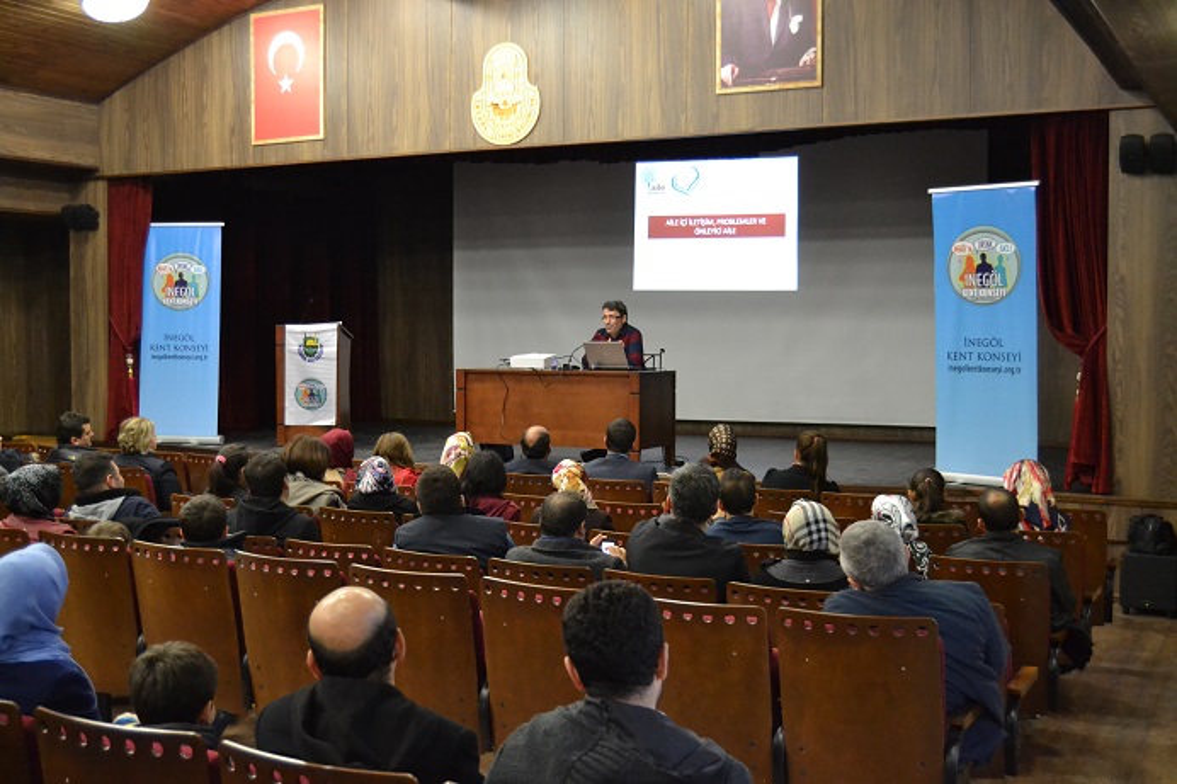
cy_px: 392
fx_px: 1275
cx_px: 588
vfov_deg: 34.2
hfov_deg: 49.6
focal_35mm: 39
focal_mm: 26
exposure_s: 1/100
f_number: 4
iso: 3200
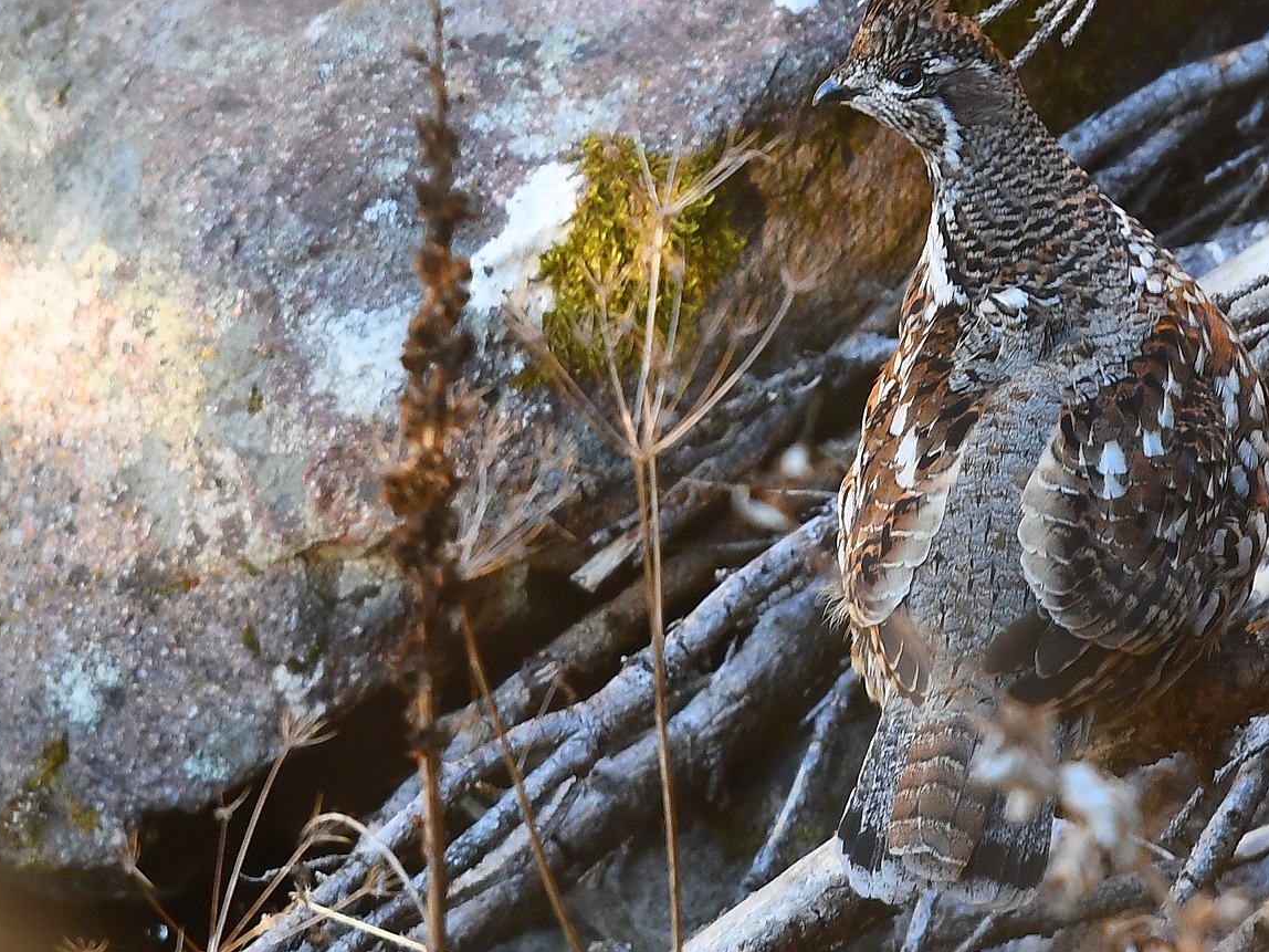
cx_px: 861
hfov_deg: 2.4
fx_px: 30794
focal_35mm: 840
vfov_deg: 1.8
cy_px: 200
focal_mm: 300
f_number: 5
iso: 640
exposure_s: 1/160
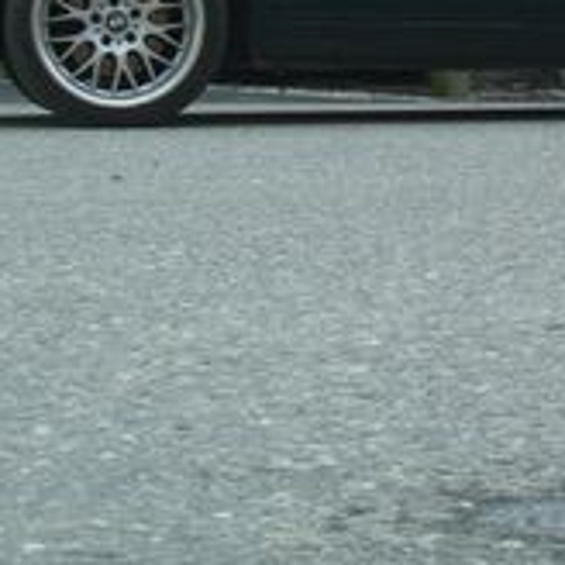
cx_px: 486
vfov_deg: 13.2
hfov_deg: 13.2
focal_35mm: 131
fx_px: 2419
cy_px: 96
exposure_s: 1/160
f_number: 2.8
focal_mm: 7.9
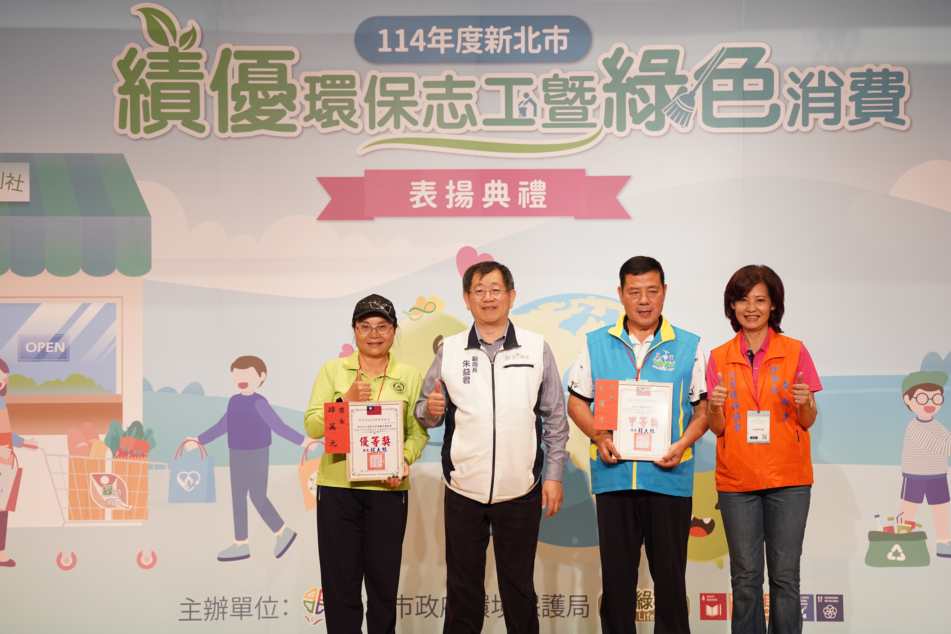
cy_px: 317
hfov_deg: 17.5
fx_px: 3091
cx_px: 476
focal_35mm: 117
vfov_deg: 11.7
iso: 400
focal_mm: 117
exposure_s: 1/200
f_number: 2.8
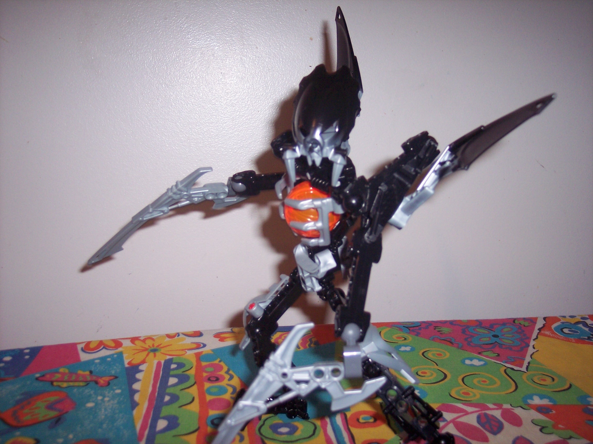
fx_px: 668
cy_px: 222
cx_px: 296
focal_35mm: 39
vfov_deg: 36.8
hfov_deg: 47.9
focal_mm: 8
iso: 140
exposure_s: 1/60
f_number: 2.8
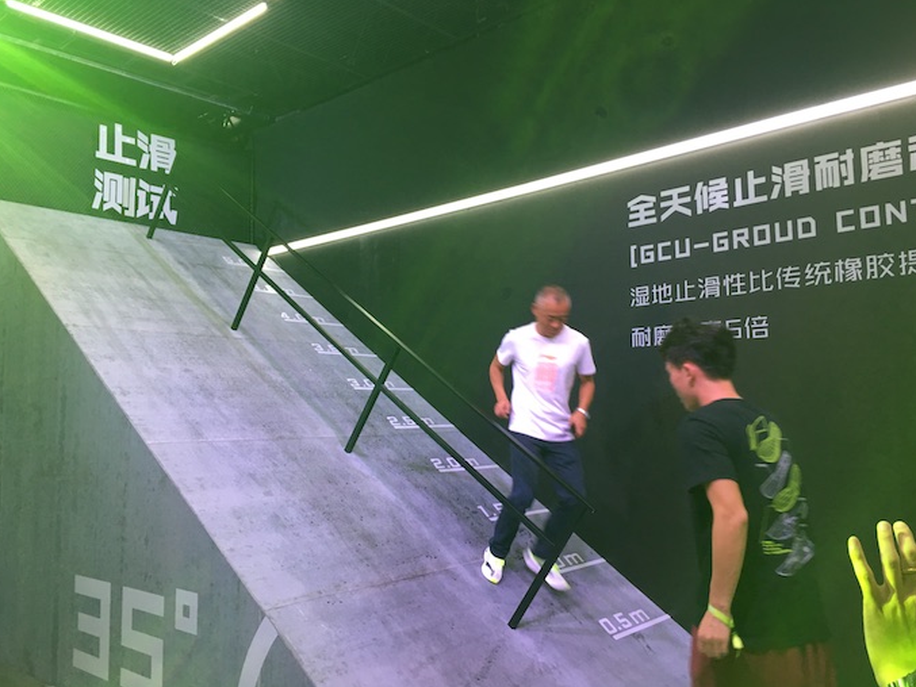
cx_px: 455
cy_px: 341
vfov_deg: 46.8
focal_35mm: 30
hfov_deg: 60.0
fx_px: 794
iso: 40
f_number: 2.2
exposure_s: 1/17
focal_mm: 4.15
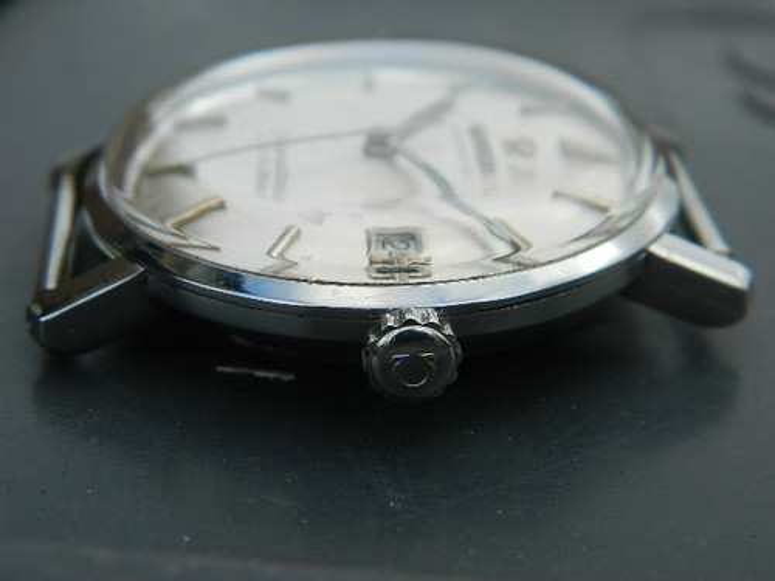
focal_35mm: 84
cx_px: 388
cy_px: 290
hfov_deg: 23.3
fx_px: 1881
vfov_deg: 17.6
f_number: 4.2
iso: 80
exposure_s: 1/250
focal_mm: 15.1
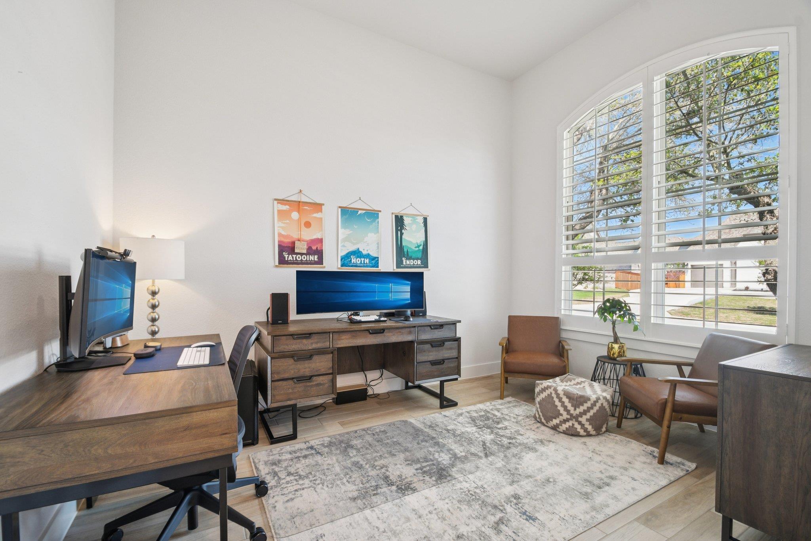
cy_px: 270
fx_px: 338
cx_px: 406
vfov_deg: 77.3
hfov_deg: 100.4
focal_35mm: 15
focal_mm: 10
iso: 400
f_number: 8
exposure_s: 1/10
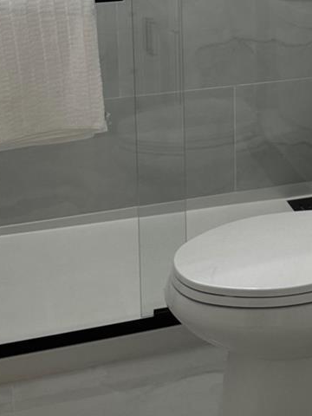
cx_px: 308
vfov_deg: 24.8
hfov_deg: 19.1
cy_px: -2
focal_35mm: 75
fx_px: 901
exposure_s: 1/121
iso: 125
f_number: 1.78
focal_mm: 6.76
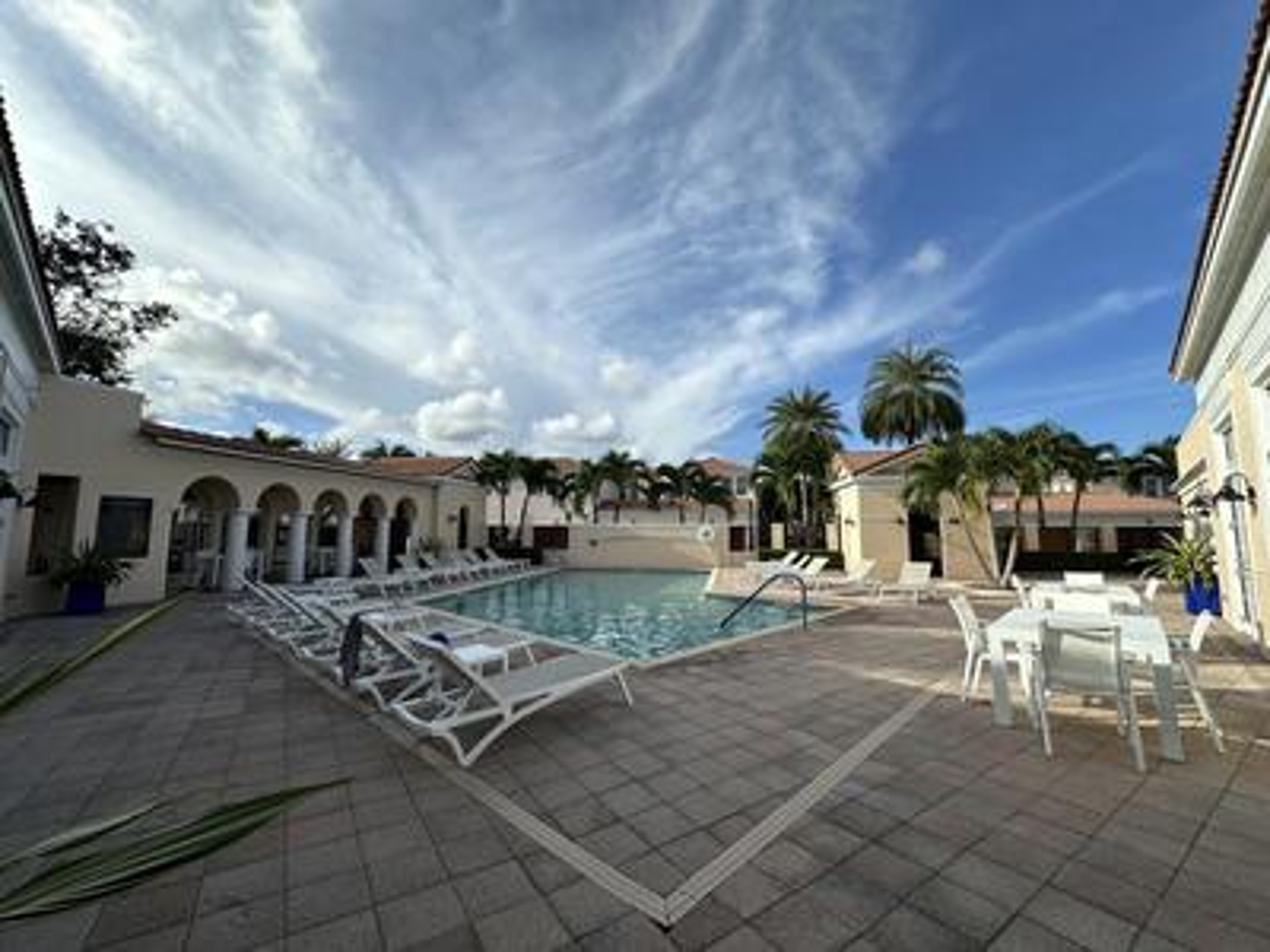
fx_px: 514
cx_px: 635
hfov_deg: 102.1
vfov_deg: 85.7
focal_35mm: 14
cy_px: 476
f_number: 2.2
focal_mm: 2.22
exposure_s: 1/2174
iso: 50
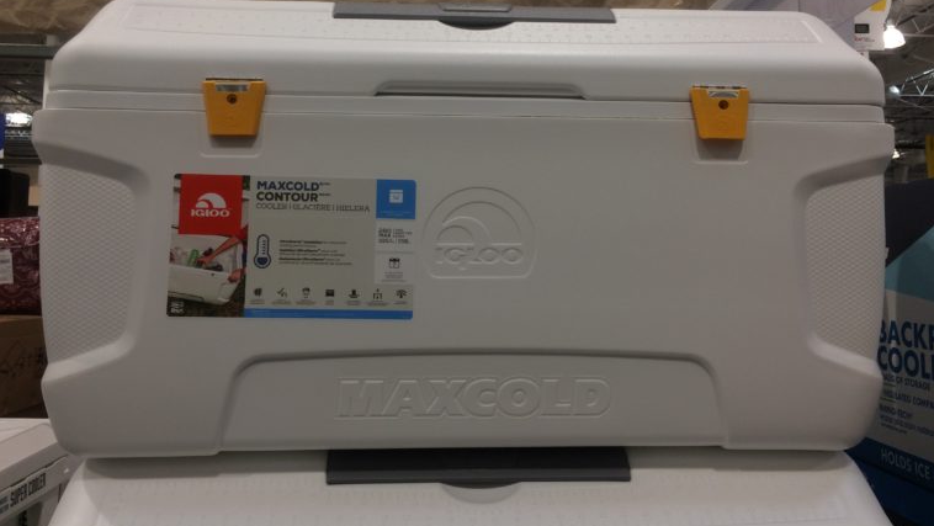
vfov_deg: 36.4
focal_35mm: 32
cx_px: 472
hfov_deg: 61.0
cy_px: 180
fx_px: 793
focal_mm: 4.15
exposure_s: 1/50
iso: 50
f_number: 2.2
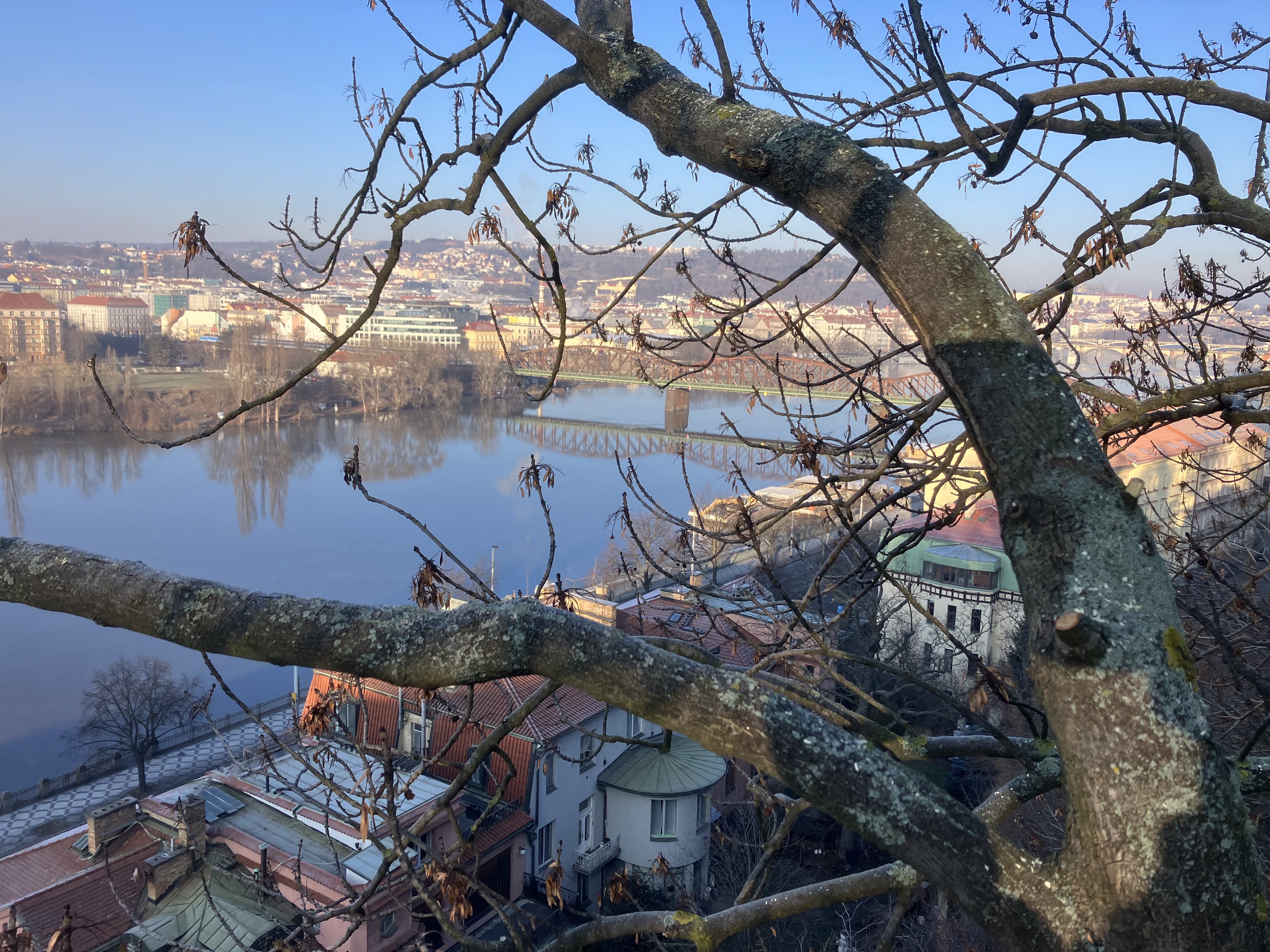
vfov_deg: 49.7
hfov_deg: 63.4
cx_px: 635
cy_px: 476
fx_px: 1027
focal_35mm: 28
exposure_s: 1/796
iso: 32
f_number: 1.8
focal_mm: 3.99
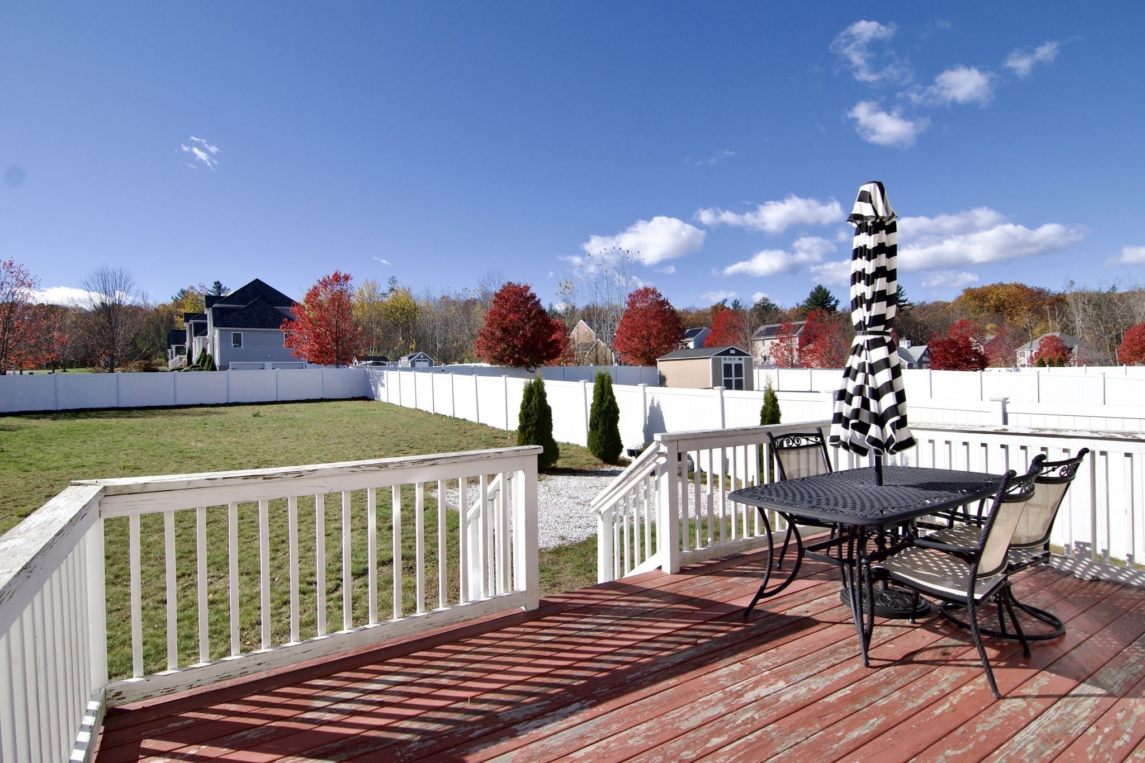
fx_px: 620
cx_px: 572
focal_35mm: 20
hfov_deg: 85.4
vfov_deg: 63.2
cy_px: 382
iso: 320
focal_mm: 13
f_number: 7.1
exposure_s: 1/2000
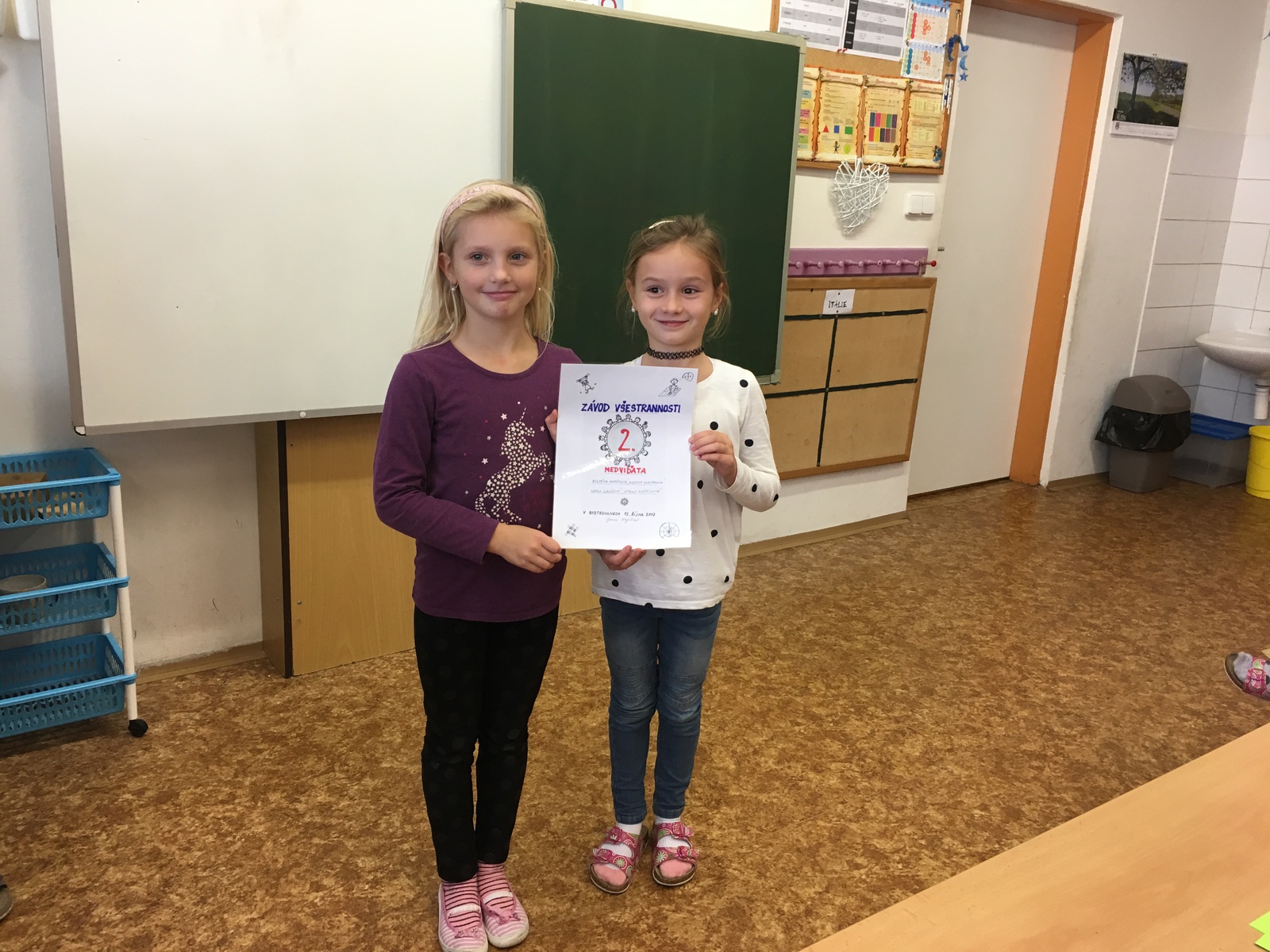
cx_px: 635
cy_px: 476
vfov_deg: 48.2
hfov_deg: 61.7
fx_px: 1064
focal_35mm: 29
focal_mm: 4.15
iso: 50
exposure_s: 1/33
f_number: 2.2
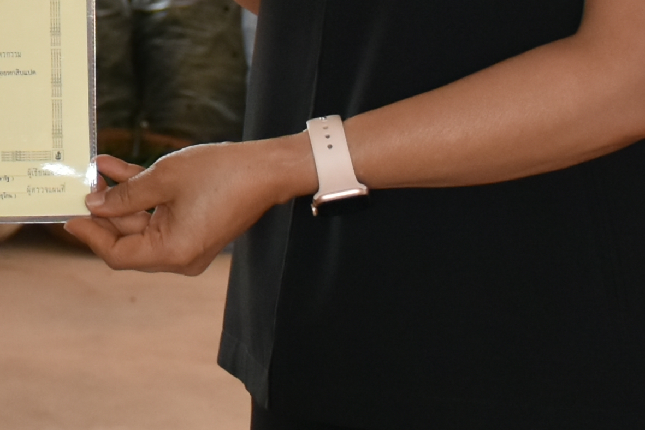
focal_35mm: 259
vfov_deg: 5.2
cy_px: -515
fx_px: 4641
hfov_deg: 7.8
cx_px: -372
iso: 360
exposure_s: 1/250
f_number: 4.2
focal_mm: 34
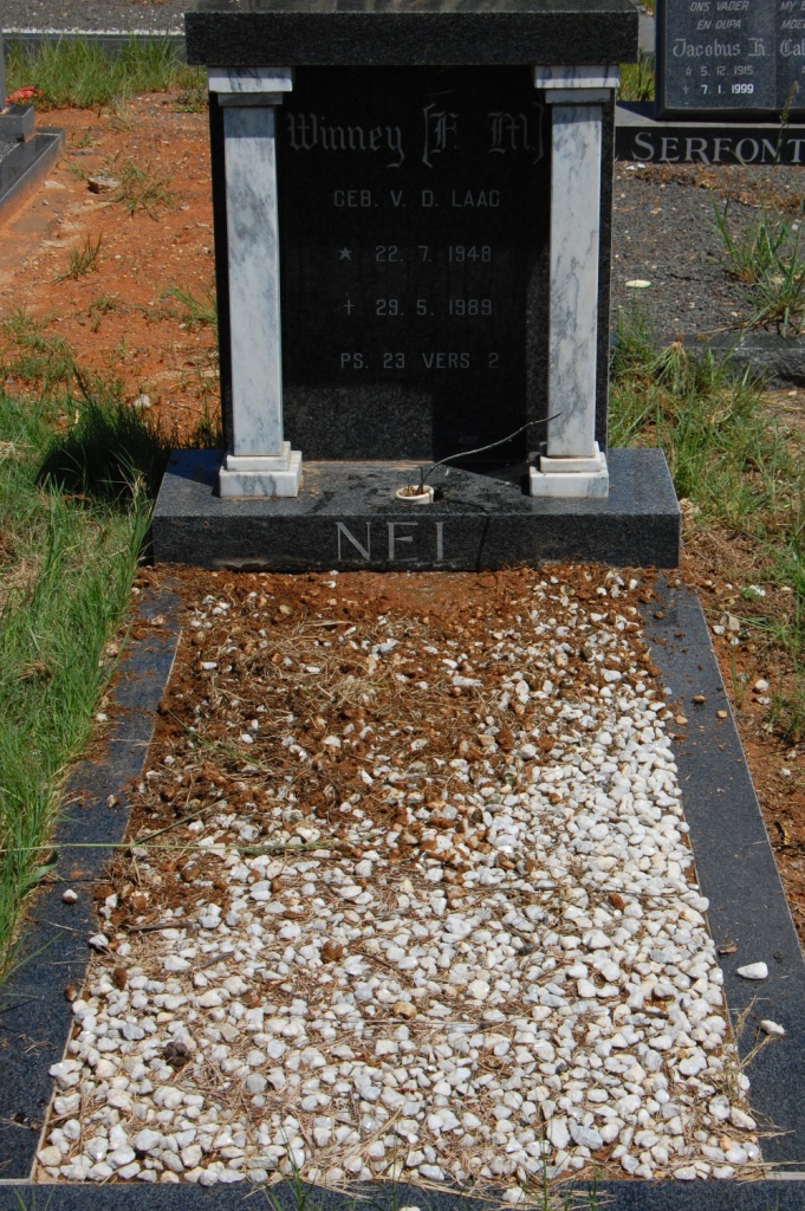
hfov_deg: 19.7
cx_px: 402
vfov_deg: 29.3
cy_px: 606
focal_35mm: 69
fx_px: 2318
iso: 400
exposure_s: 1/320
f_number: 18
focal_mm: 46
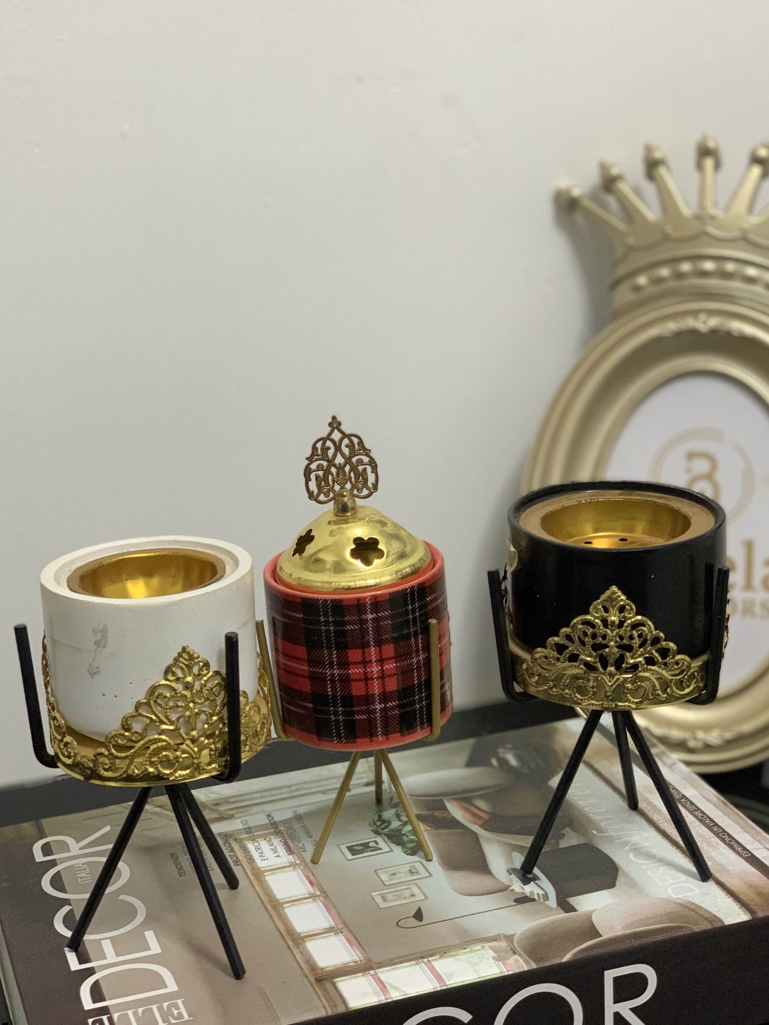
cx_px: 401
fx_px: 1866
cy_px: 515
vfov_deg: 30.7
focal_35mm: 63
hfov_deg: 23.3
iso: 160
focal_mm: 6
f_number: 2.4
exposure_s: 1/60
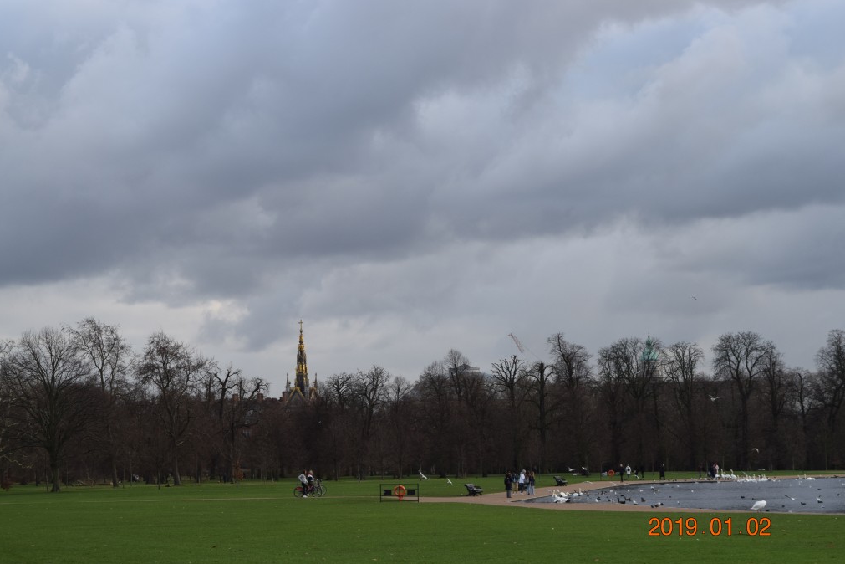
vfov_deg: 16.4
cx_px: 424
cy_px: 285
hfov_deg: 24.3
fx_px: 1960
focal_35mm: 84
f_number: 8
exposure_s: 1/250
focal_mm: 55
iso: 400
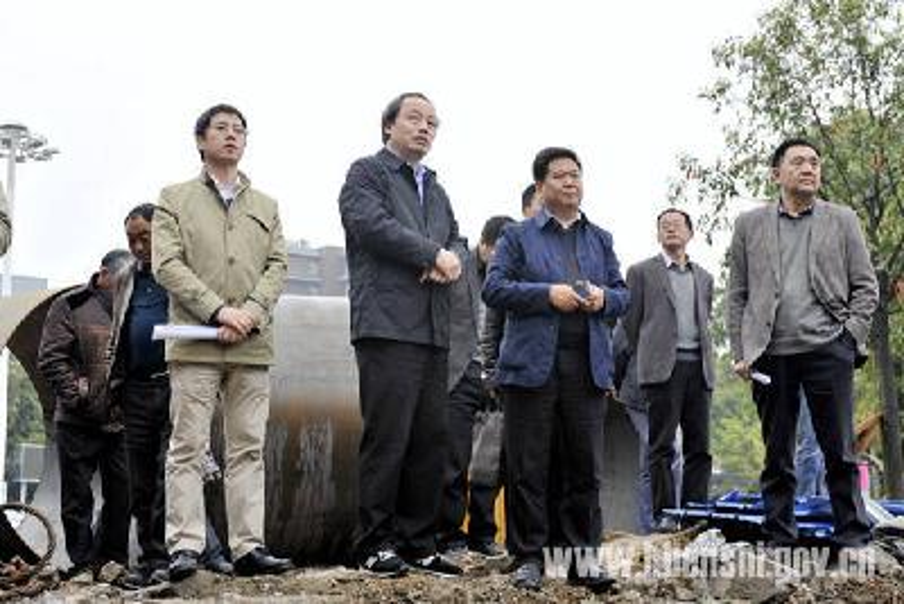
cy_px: 302
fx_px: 1407
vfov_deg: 24.2
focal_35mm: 56
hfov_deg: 35.6
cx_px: 452
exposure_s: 1/125
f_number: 5.6
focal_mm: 56
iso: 320
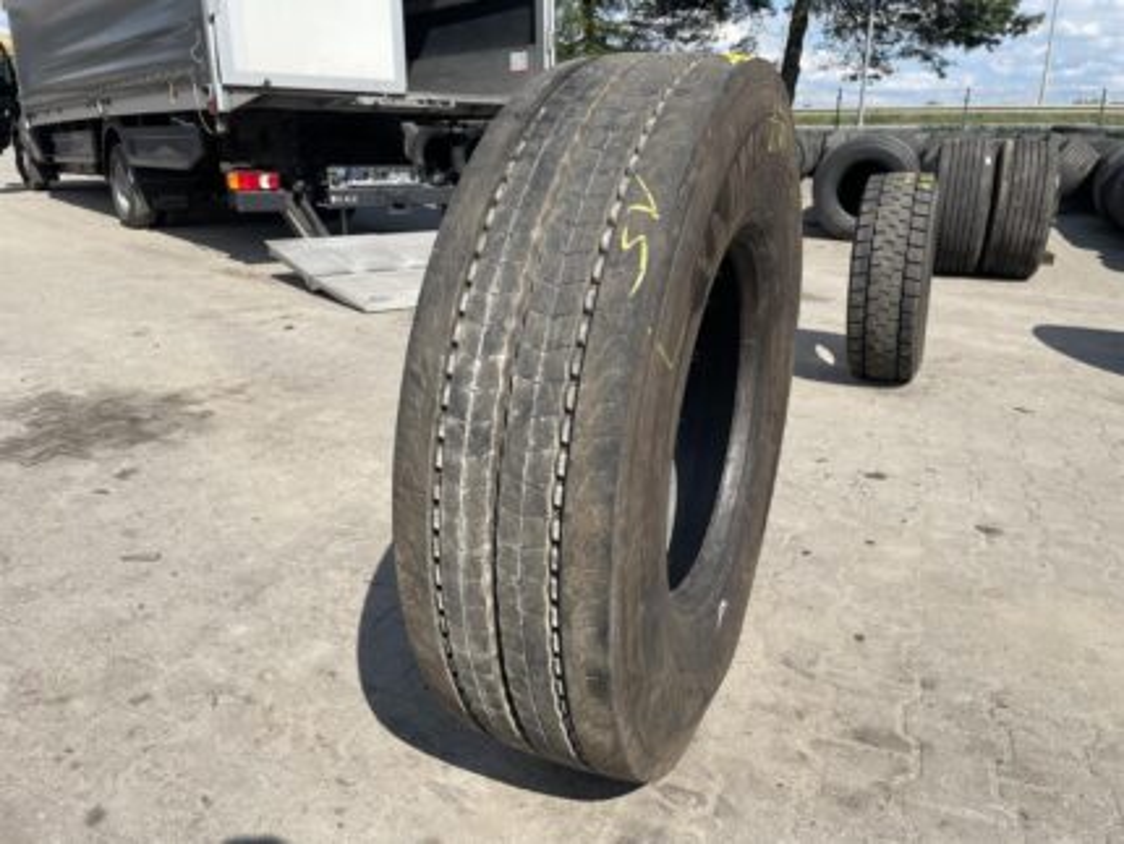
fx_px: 845
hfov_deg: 67.3
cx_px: 562
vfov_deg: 53.1
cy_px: 422
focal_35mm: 26
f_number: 1.6
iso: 32
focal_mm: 4.2
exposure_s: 1/3300
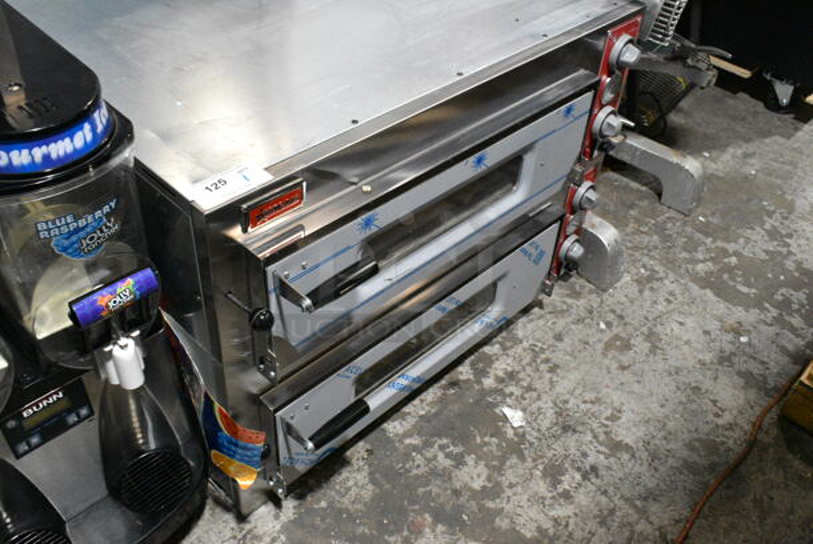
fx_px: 780
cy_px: 272
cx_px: 406
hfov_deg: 55.1
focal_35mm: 34
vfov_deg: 38.4
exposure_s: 1/250
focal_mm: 23
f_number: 8
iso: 6400
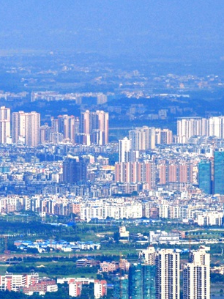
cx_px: -54
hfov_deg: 2.1
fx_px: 6238
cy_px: 166
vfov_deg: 2.7
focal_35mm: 723
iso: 200
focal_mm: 200
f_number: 11
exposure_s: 1/400
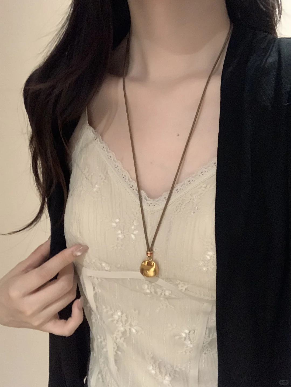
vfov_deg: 56.8
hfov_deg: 44.2
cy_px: 194
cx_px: 146
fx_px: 359
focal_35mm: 32
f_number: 2.2
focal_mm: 2.87
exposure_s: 1/16
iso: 500
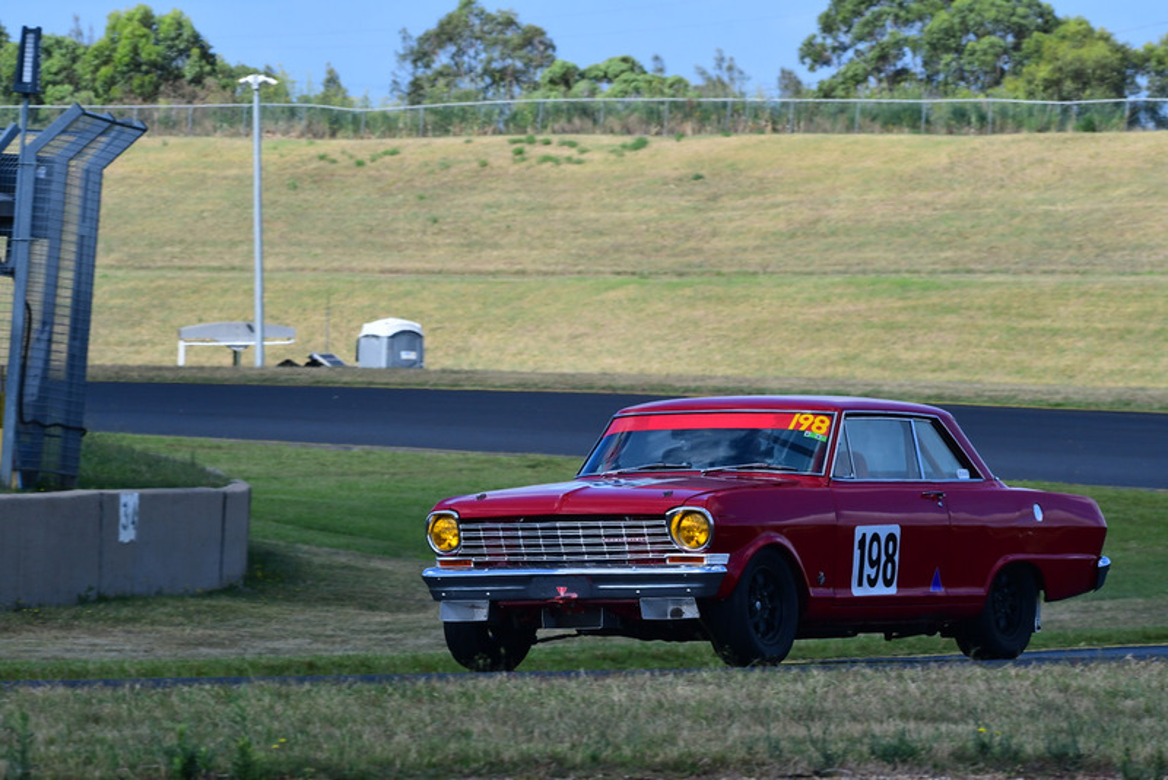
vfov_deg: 4.6
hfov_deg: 6.9
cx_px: 584
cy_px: 390
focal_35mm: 300
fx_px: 9736
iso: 500
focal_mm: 200
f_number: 11
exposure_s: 1/640
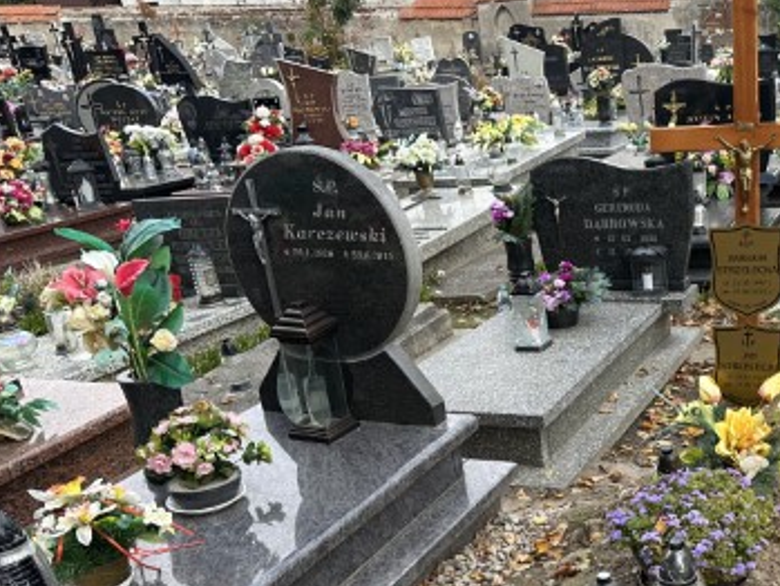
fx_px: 992
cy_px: 463
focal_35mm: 44
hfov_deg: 40.4
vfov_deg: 32.1
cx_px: 670
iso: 80
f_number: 1.78
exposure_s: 1/704
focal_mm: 6.86
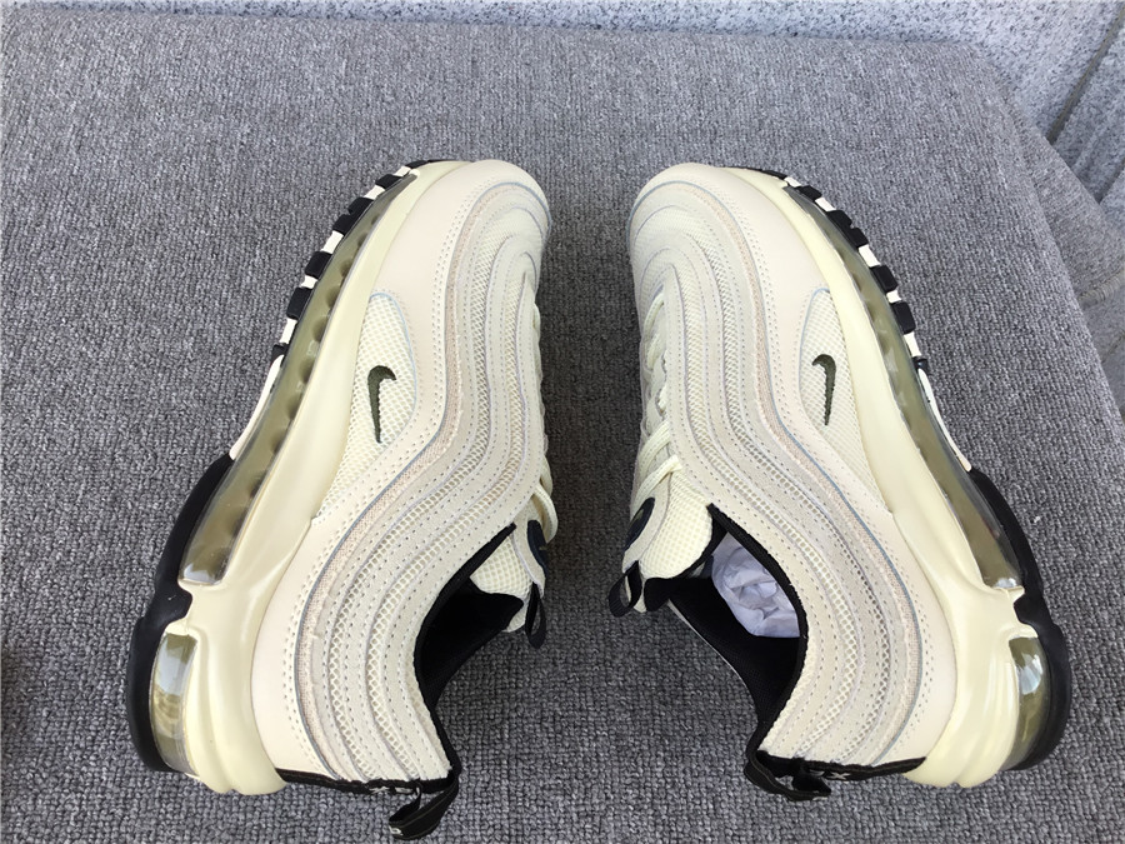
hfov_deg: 58.4
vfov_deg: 45.4
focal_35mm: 31
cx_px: 562
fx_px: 1007
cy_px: 422
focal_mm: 3.3
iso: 25
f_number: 2.4
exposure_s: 1/121
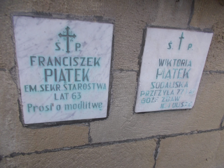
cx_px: 112
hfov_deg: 67.3
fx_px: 168
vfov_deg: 53.1
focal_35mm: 26
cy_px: 84
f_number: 3.2
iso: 80
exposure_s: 1/30
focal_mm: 4.6
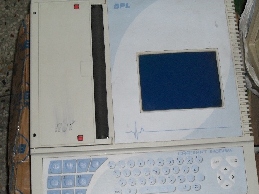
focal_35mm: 65
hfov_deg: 29.8
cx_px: 130
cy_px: 104
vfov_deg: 22.6
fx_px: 486
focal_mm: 9.9
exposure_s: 1/45
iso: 200
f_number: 3.4
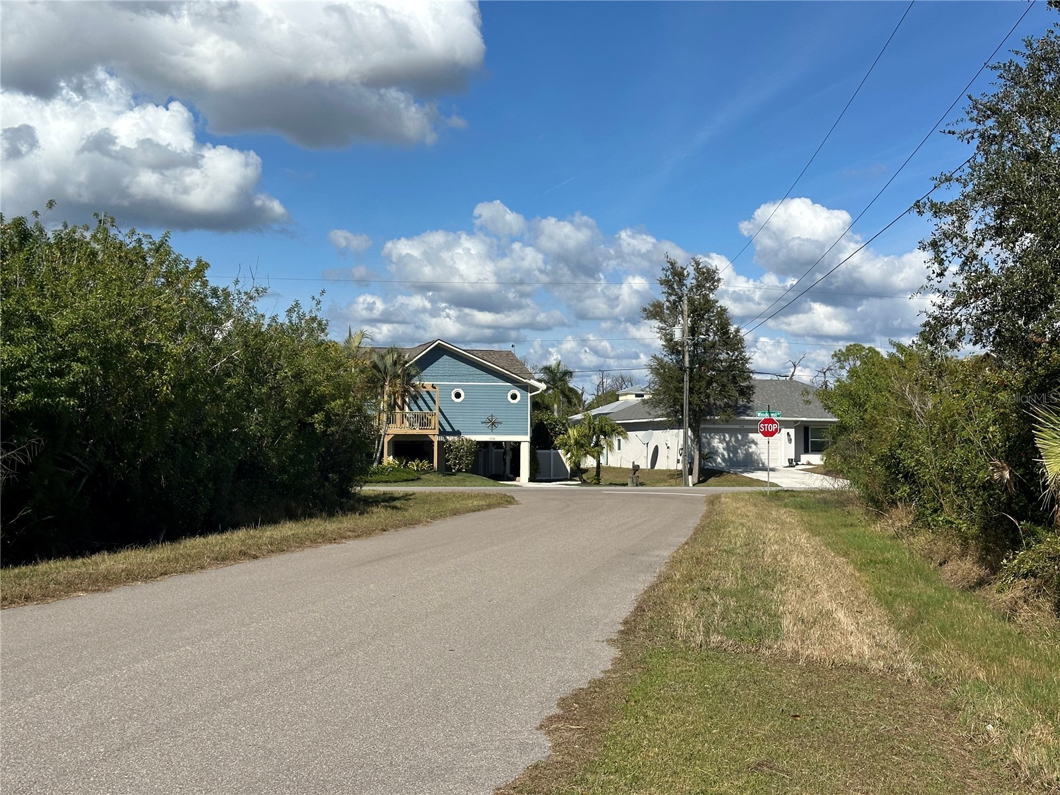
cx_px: 530
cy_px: 398
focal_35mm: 48
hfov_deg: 39.7
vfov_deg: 30.3
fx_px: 1470
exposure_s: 1/6623
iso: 64
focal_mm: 6.86
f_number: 1.78
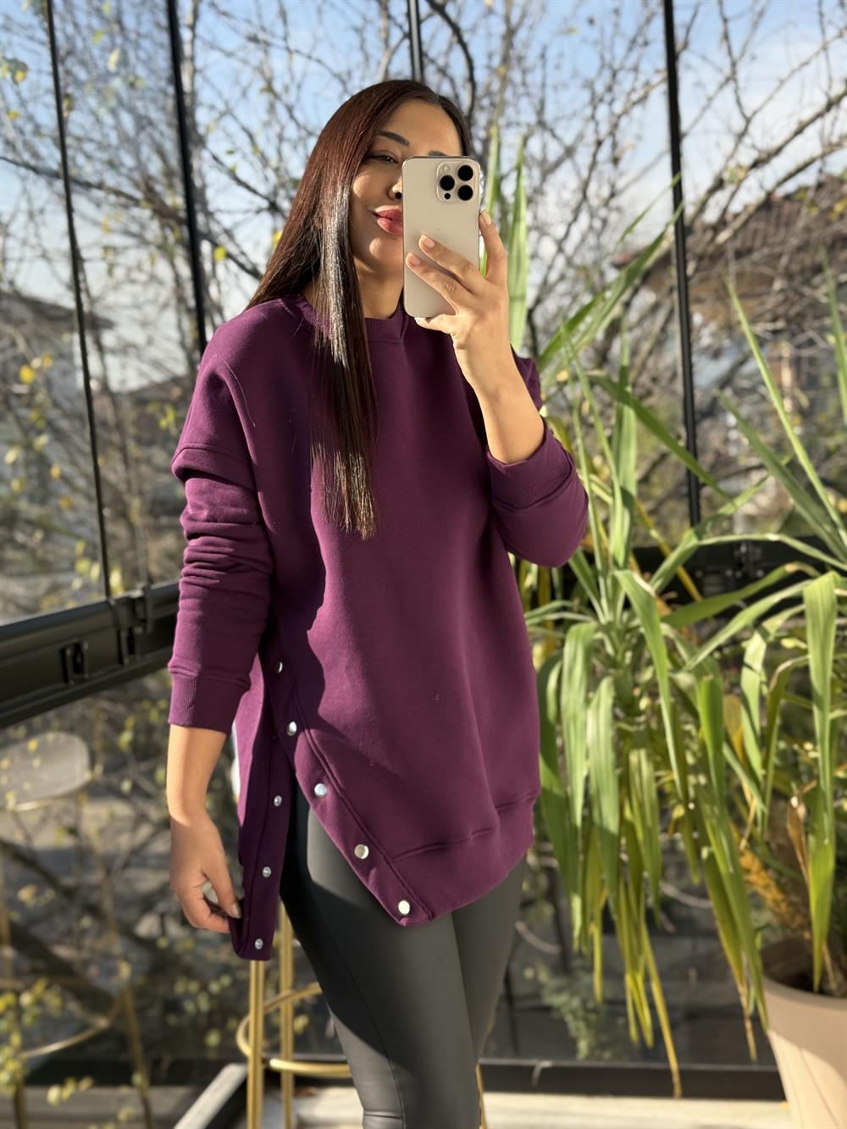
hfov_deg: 30.3
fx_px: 1566
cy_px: 564
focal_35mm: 48
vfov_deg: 39.7
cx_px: 424
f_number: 1.78
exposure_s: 1/1027
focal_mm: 6.76
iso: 80
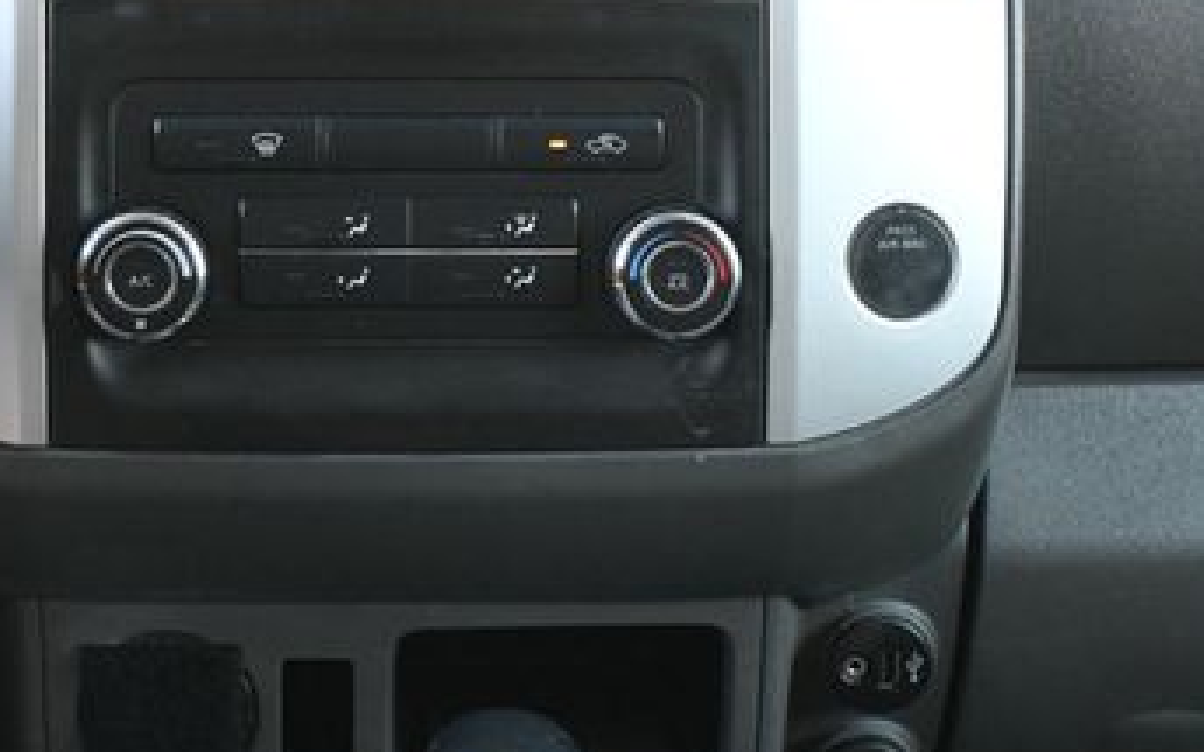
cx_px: 406
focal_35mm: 94
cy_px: 150
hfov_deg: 22.0
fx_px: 3083
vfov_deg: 13.8
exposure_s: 1/125
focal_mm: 33
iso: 2500
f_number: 5
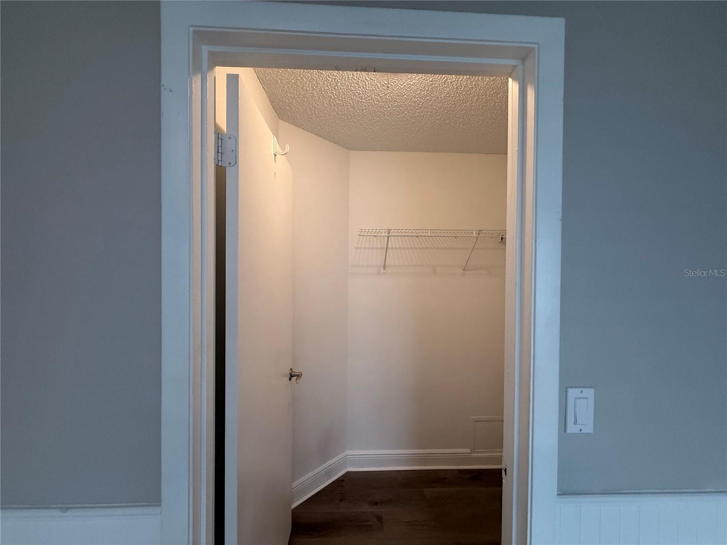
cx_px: 364
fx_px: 294
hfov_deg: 102.1
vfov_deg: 85.7
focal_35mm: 14
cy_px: 272
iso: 320
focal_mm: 2.22
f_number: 2.2
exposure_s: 1/120
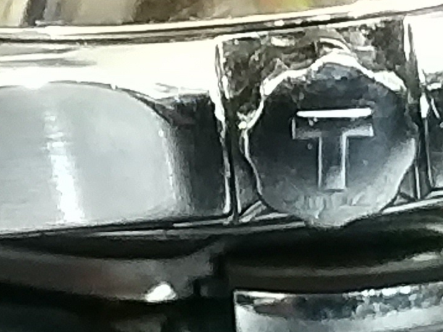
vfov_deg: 6.9
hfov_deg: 9.3
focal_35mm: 213
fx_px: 2725
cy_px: 480
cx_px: 249
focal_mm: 3.93
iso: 640
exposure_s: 1/17
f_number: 1.7
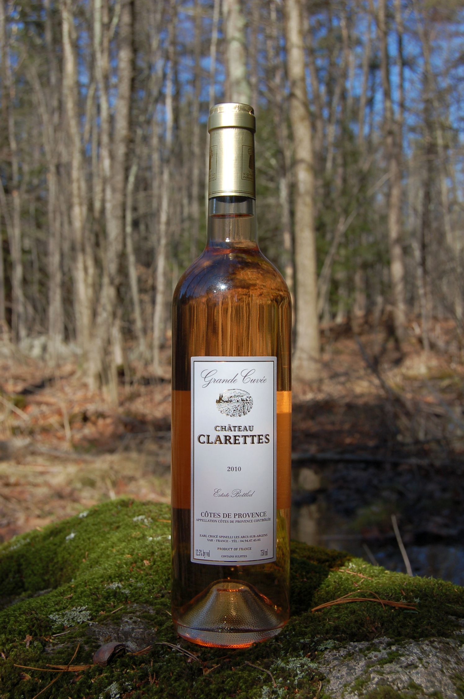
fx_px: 902
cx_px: 232
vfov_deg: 42.4
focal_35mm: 46
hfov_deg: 28.8
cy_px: 350
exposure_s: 1/320
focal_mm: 31
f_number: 9
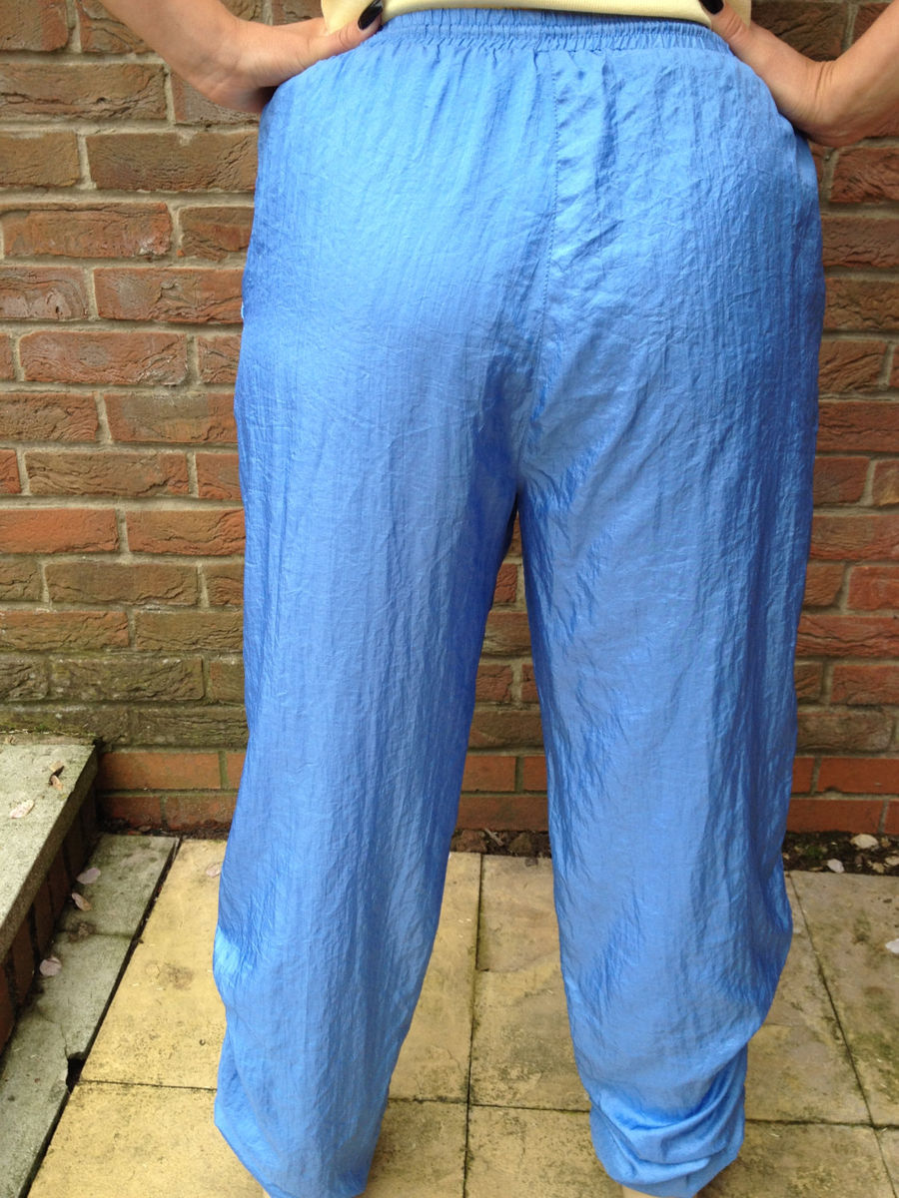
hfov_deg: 40.7
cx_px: 450
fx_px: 1212
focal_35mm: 35
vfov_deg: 52.6
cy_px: 599
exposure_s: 1/287
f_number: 2.4
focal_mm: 4.28
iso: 50
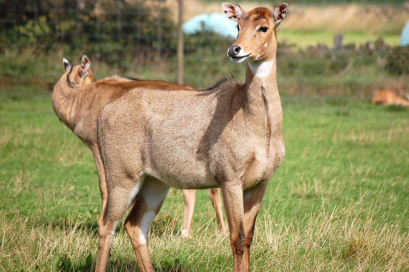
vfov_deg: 4.6
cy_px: 136
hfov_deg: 6.9
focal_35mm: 300
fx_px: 3405
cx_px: 204
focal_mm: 200
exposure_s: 1/1000
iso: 400
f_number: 5.6
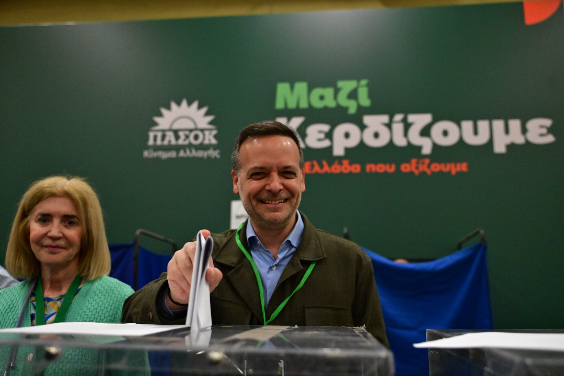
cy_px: 188
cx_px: 282
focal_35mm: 33
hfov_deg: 57.2
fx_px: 517
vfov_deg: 40.0
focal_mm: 33
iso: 8000
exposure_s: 1/250
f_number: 3.2
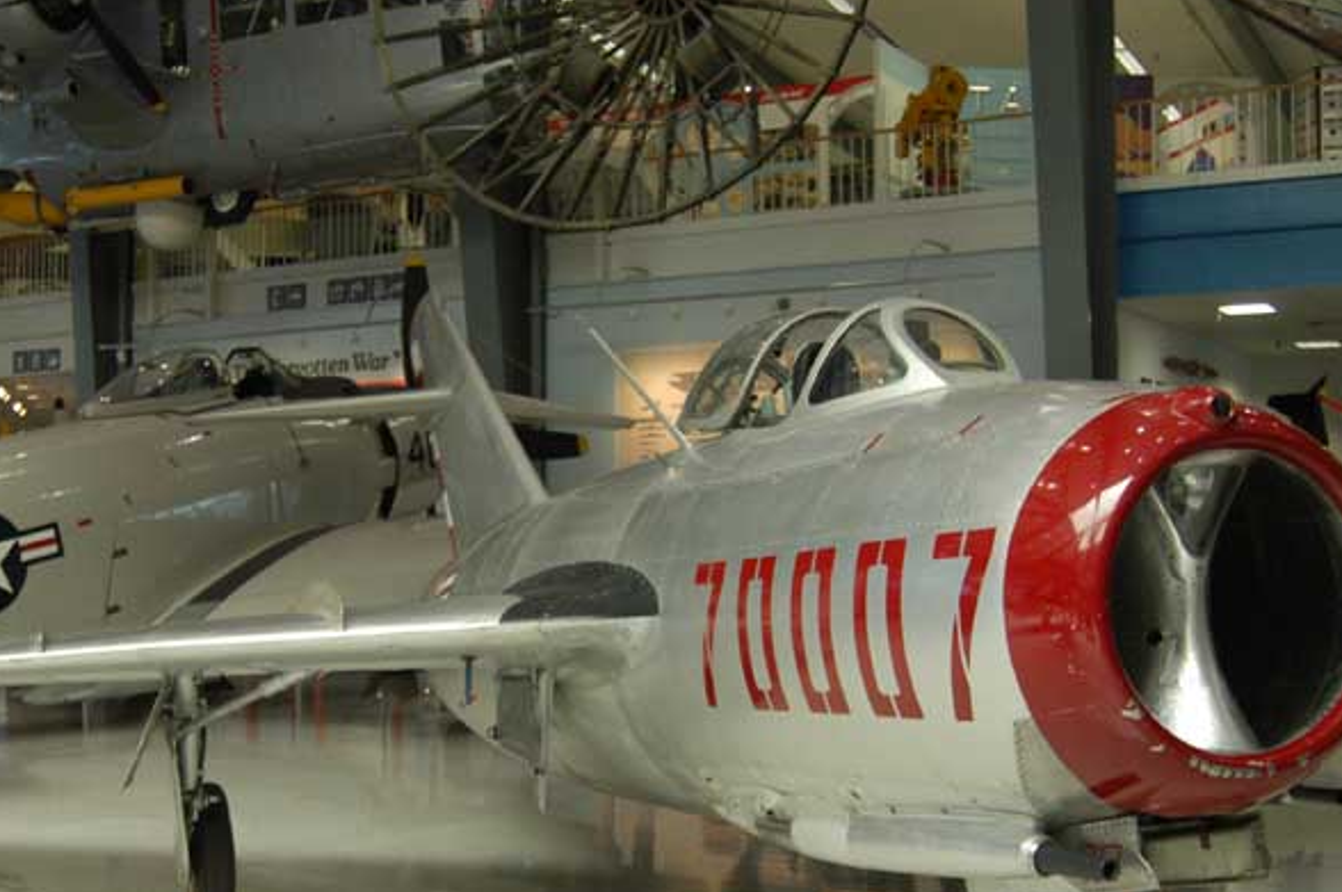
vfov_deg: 27.3
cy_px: 582
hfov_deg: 40.3
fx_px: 1825
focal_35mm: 49
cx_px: 575
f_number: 3.5
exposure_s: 1/50
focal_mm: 24
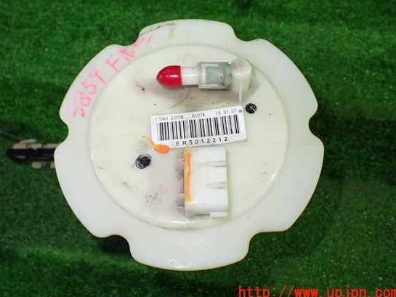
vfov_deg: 42.9
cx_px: 185
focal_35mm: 33
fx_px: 378
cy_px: 139
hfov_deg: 55.3
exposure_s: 1/125
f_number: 2.3
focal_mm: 5.4
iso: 640
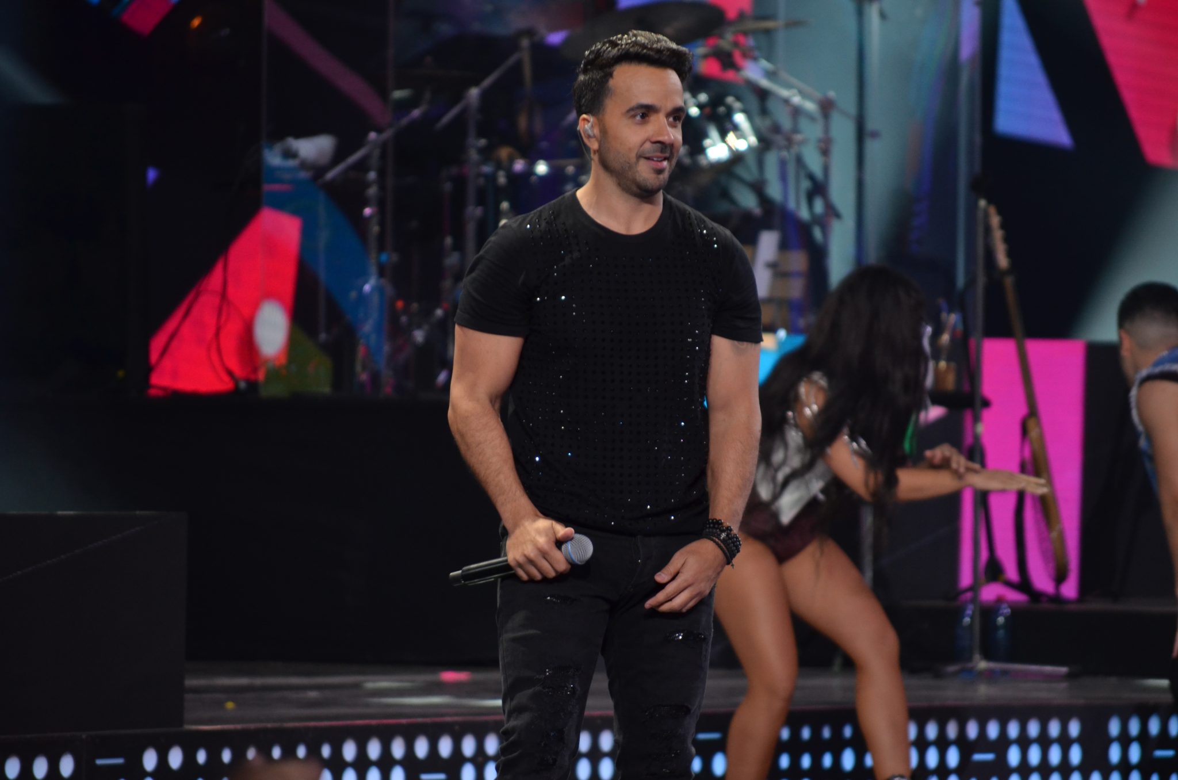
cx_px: 589
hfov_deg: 6.9
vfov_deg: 4.6
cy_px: 390
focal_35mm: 300
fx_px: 9795
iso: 800
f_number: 5.6
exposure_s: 1/125
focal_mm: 200
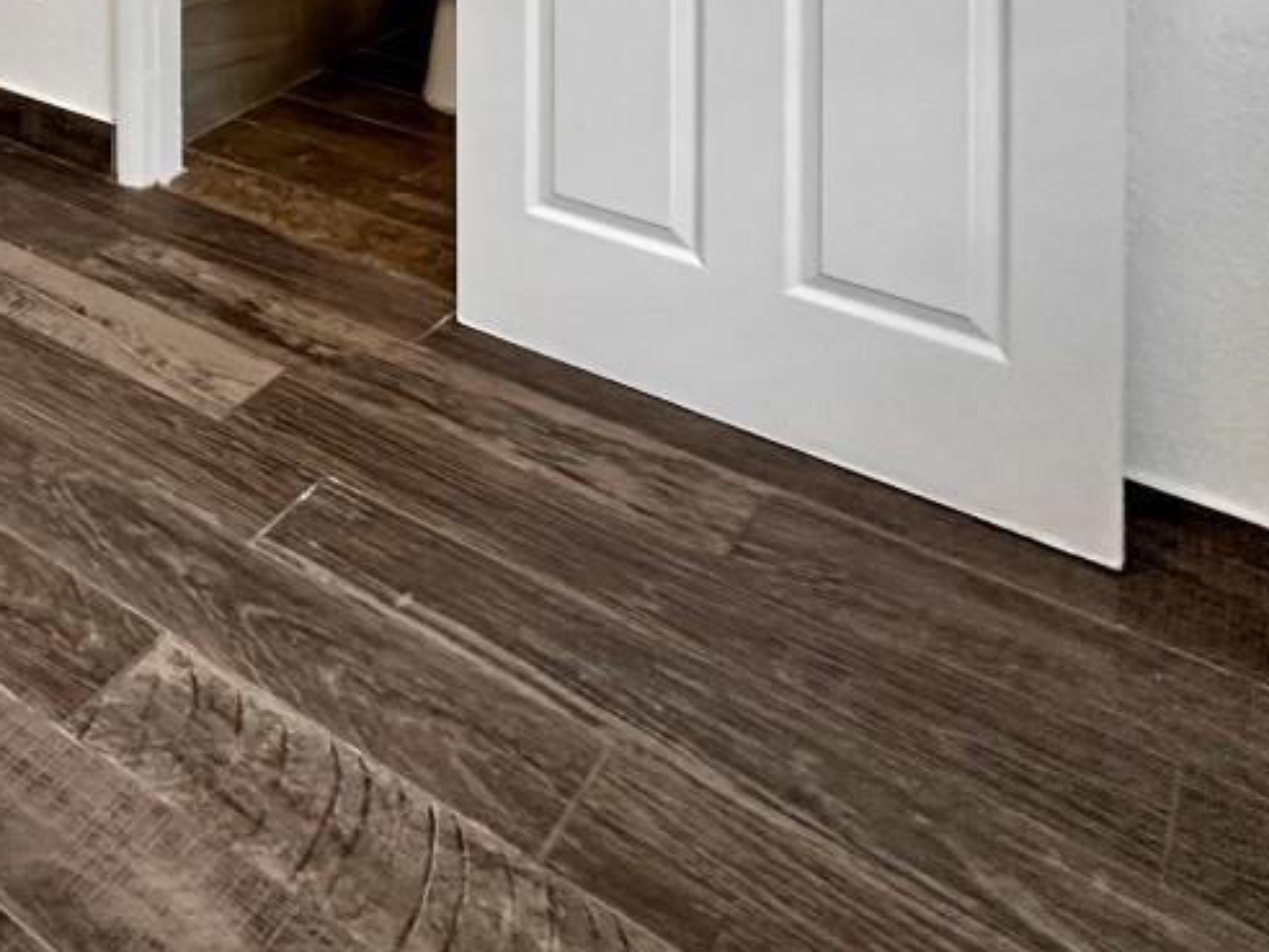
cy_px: -436
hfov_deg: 36.8
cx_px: -199
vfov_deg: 26.5
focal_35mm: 41
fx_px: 1503
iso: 250
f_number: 2.2
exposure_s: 1/120
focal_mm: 2.22
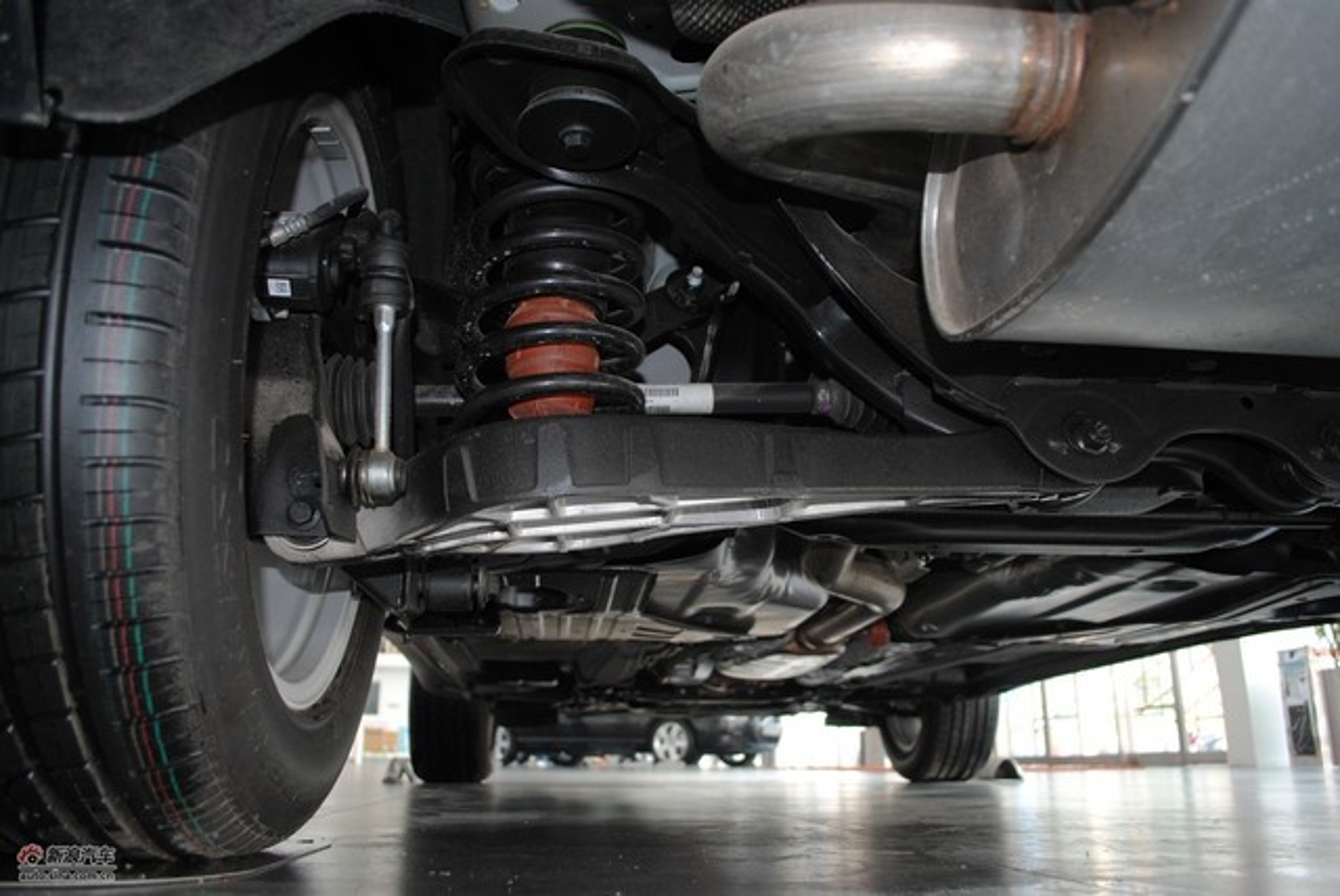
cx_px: 670
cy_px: 448
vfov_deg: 48.0
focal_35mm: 27
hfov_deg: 67.3
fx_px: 1006
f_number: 3.5
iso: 200
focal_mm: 18
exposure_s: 1/60
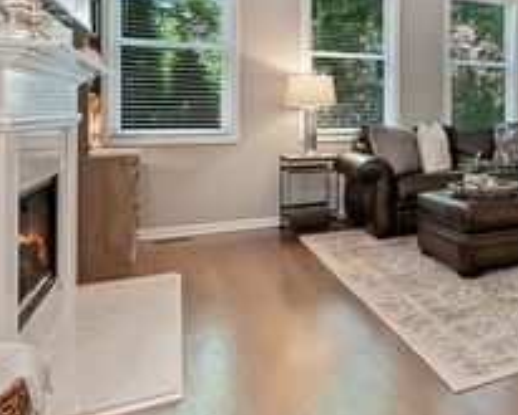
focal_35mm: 35
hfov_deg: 41.8
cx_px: 558
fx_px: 537
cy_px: 113
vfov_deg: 41.2
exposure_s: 1/3
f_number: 7.1
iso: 320
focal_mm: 16
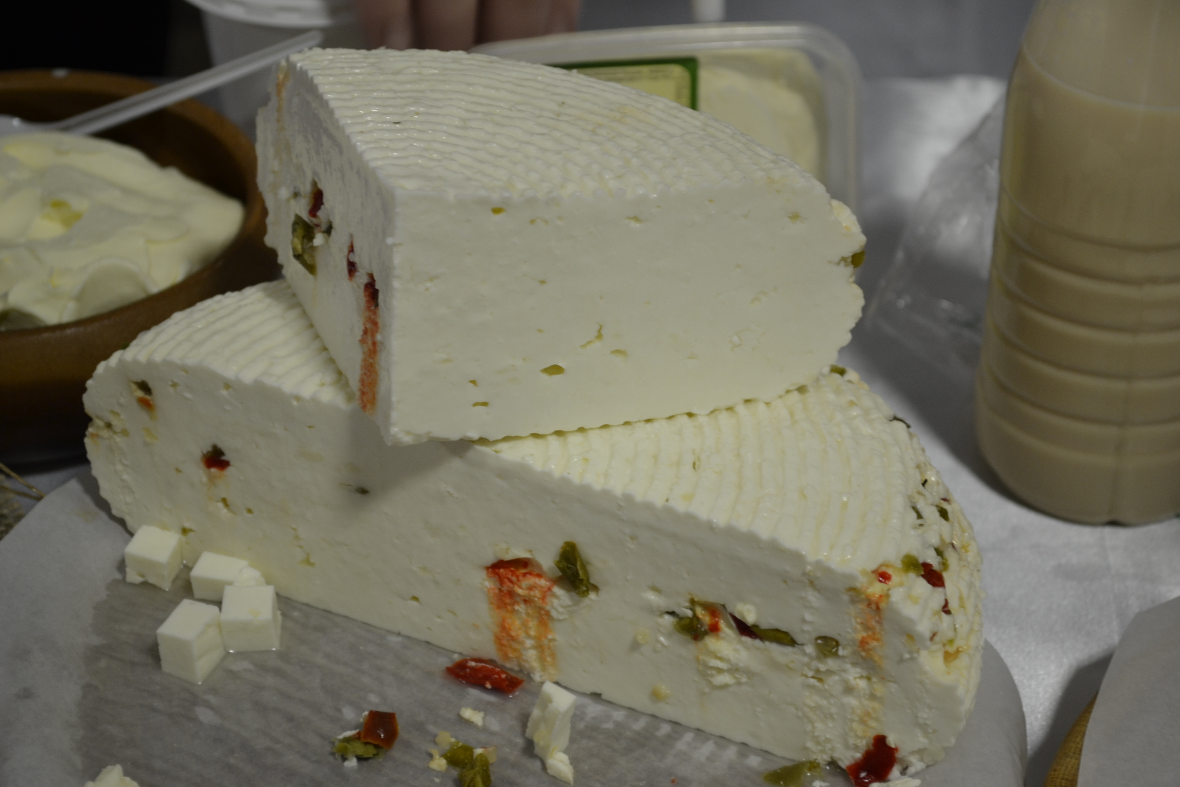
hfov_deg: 24.6
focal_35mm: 82
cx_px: 590
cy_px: 394
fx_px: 2704
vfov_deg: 16.6
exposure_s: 1/25
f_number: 5.6
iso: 400
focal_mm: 55
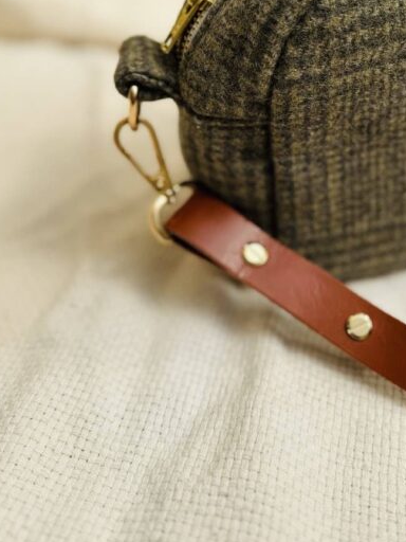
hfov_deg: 35.3
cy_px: 141
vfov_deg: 45.3
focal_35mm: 40
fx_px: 626
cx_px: 293
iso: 80
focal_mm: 6.76
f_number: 1.78
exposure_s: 1/2415
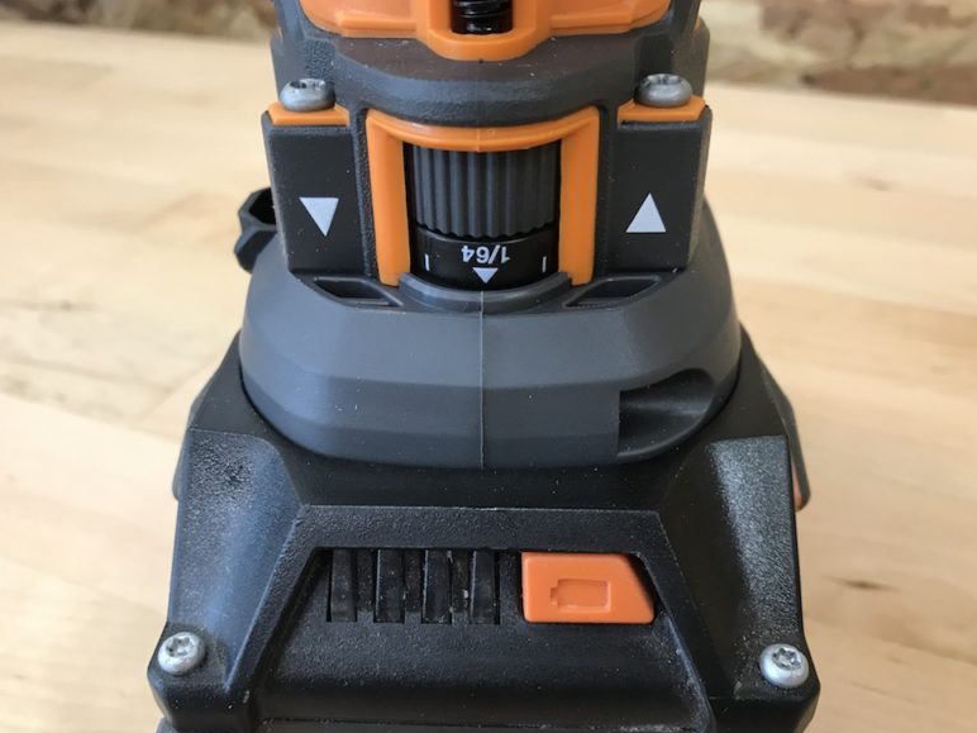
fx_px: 818
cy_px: 368
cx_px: 477
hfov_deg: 61.7
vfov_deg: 48.2
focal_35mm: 29
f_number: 1.8
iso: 40
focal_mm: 3.99
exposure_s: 1/24
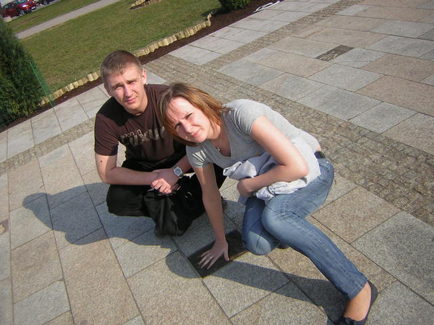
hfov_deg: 51.4
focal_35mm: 36
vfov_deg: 39.7
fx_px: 451
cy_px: 162
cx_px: 217
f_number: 2.6
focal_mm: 4.7
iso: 50
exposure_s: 1/924
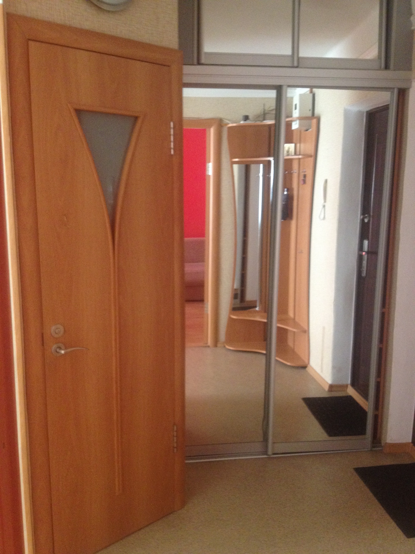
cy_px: 277
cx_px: 208
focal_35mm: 35
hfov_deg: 40.7
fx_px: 559
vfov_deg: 52.6
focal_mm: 4.28
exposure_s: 1/20
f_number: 2.4
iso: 250
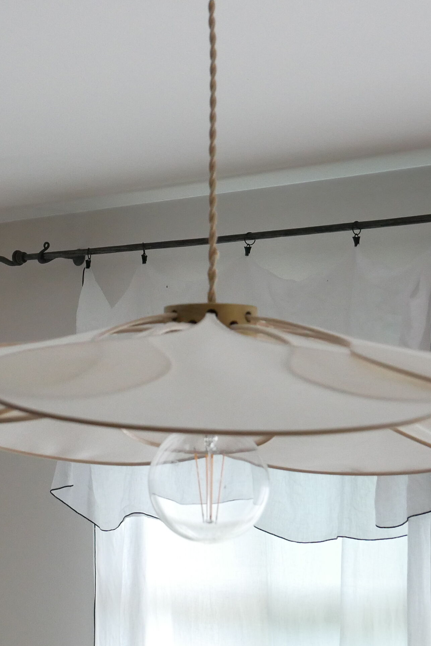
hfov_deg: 15.2
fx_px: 1599
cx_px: 67
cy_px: 258
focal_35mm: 89
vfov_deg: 22.8
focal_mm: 18
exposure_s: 1/60
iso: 1250
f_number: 5
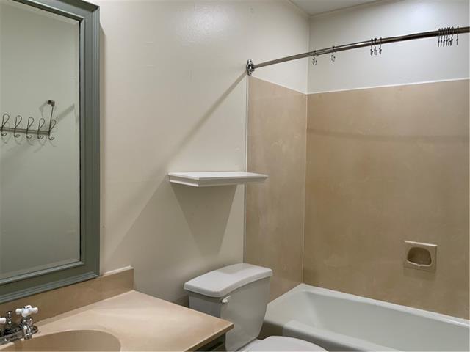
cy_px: 176
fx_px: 394
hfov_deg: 61.7
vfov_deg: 48.2
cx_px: 235
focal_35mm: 29
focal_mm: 3
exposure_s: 1/60
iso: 64
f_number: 1.8
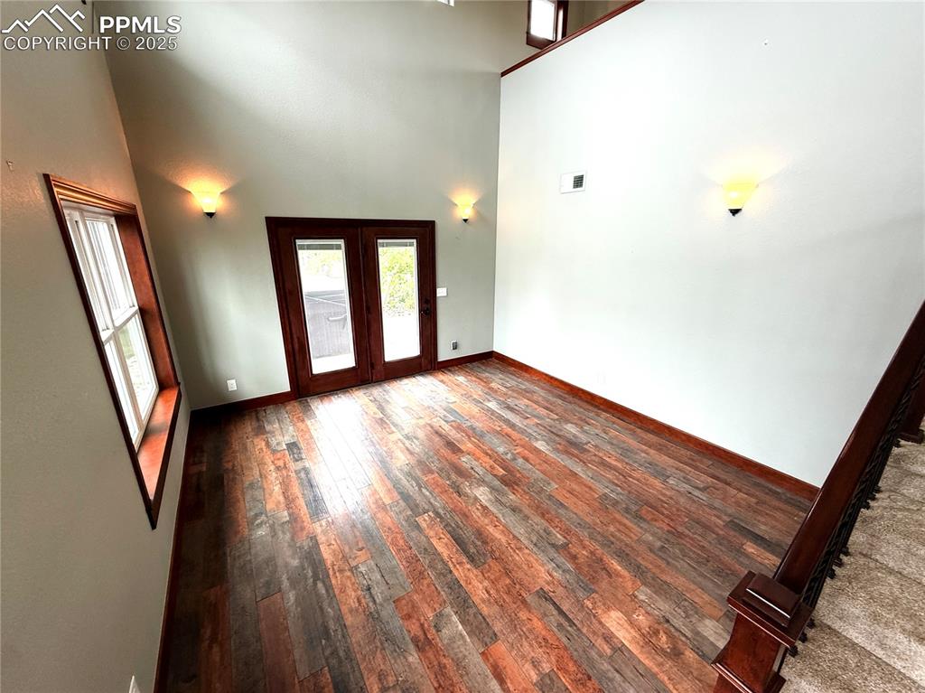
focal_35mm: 14
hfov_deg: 102.1
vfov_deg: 85.6
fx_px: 374
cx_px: 462
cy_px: 346
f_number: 2.2
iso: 125
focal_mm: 2.22
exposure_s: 1/120
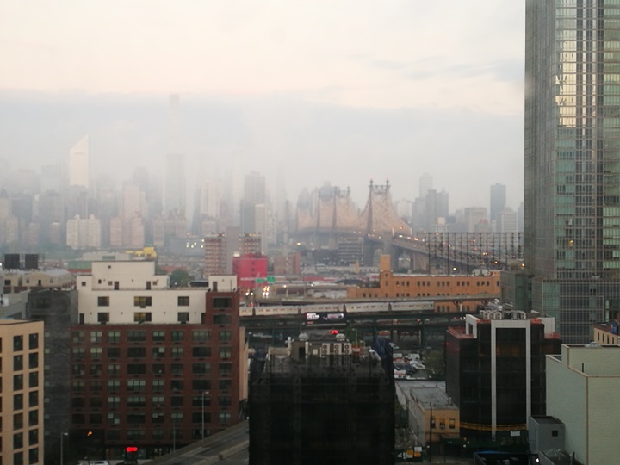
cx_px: 310
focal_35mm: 61
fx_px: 1093
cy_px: 232
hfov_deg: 31.7
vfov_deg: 24.0
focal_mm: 4.5
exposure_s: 1/60
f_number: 2.2
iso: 160
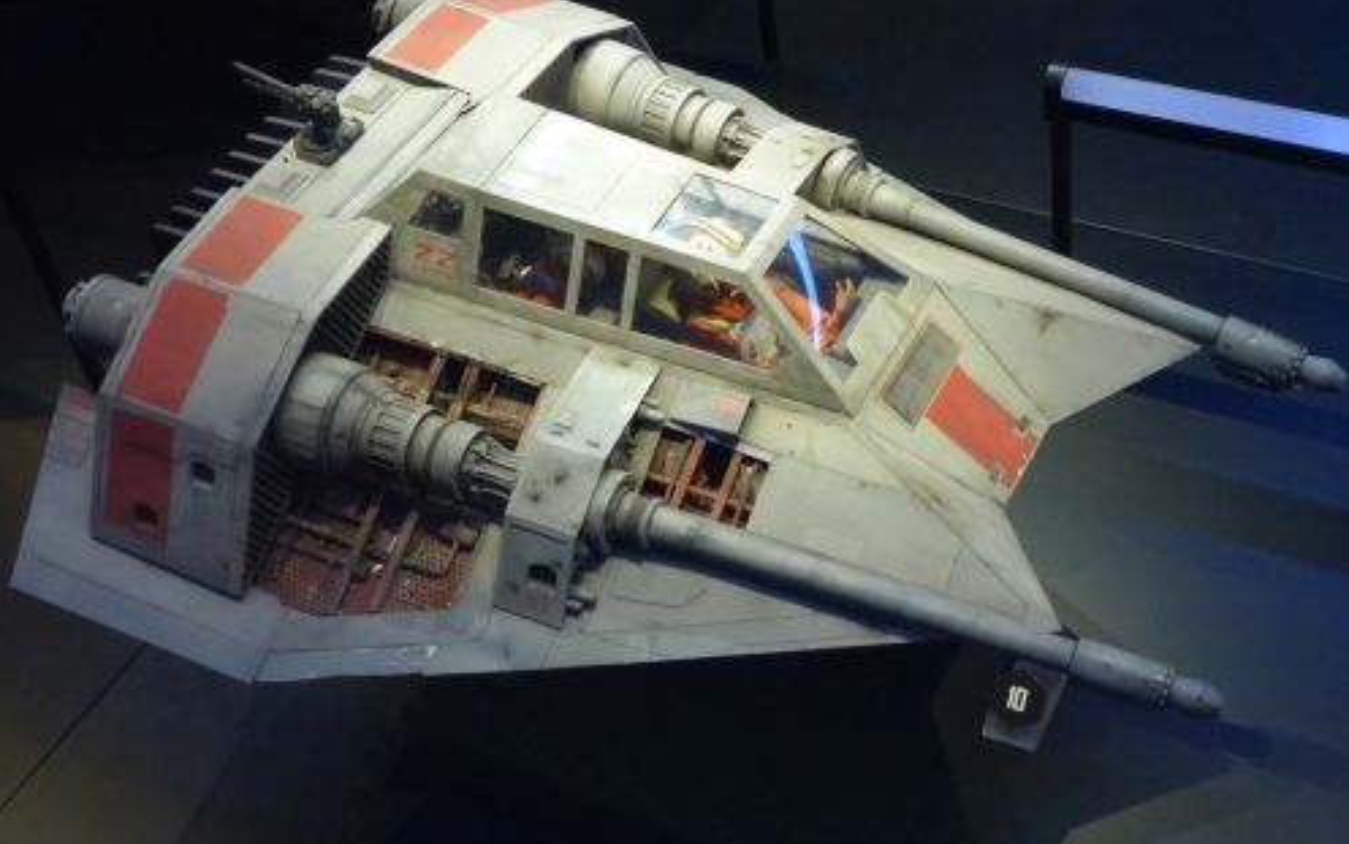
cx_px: 673
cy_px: 460
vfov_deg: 26.9
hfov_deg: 41.8
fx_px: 1765
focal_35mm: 48
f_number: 2.8
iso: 400
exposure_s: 1/10
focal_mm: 8.1
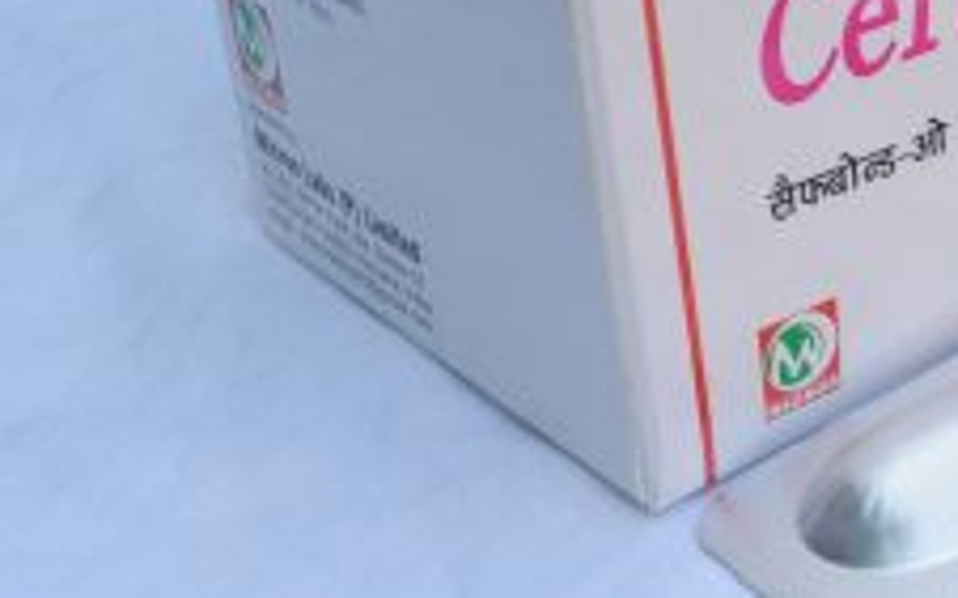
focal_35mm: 108
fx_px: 2818
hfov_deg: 17.9
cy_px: 218
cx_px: 1280
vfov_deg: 12.1
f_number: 7.1
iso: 200
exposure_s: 1/200
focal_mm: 20
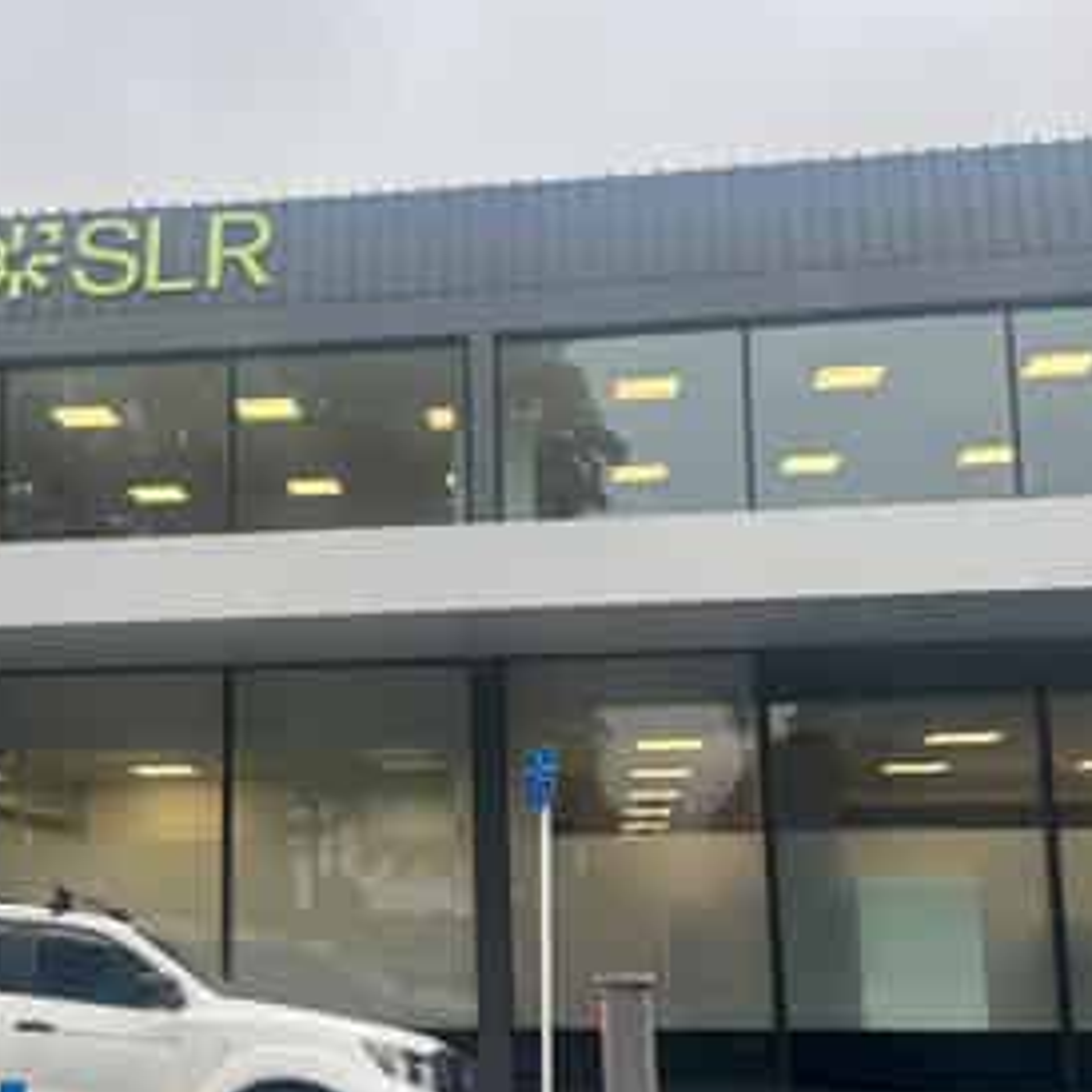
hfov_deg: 33.0
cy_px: 648
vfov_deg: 33.3
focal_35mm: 51
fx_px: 1820
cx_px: 323
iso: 80
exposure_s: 1/414
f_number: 1.78
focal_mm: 6.76
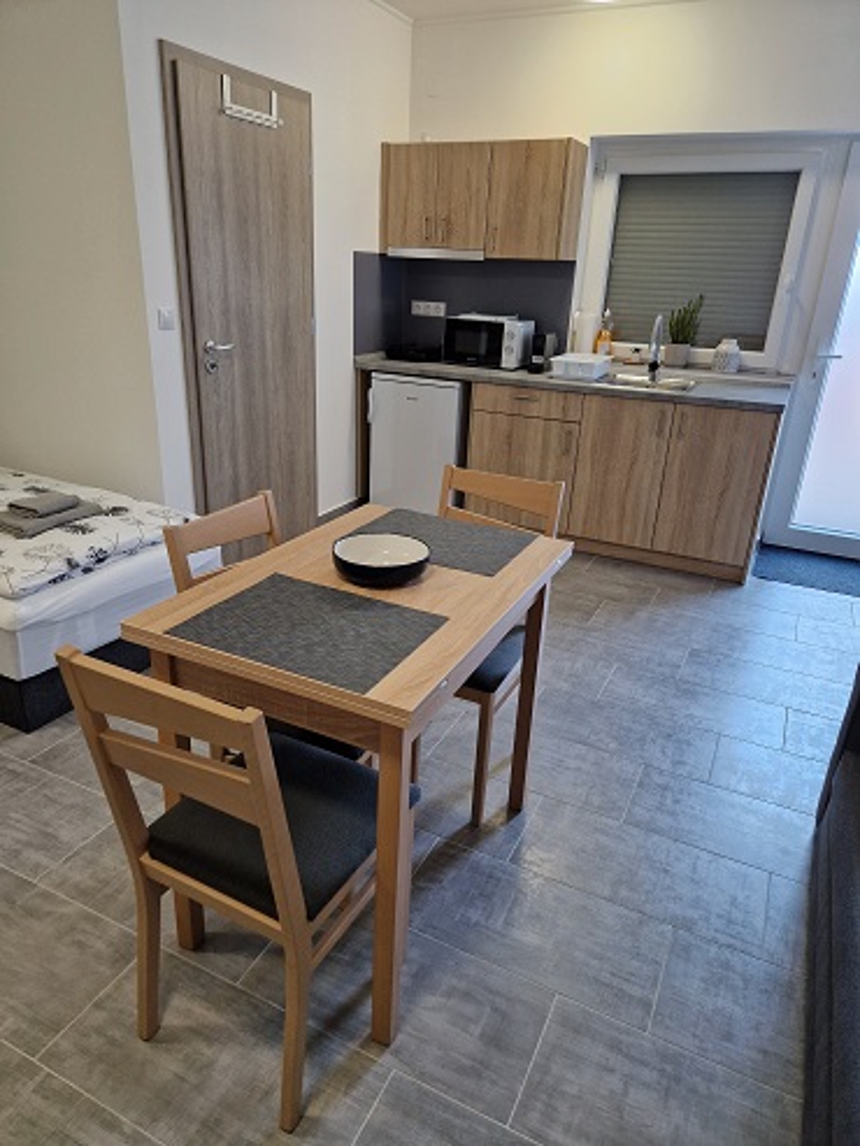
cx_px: 430
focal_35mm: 23
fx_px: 762
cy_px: 573
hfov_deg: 58.9
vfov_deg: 73.9
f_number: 1.8
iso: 160
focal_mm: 5.4
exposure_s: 1/180
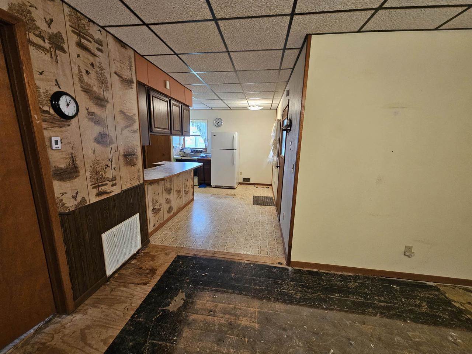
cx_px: 236
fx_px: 177
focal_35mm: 13
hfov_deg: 106.2
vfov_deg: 89.9
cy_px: 177
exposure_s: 1/60
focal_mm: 2.2
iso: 200
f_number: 2.2
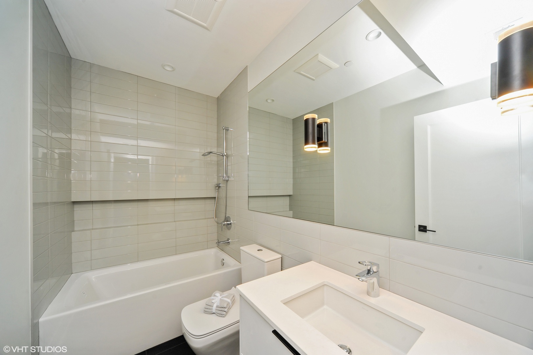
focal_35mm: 12
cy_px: 178
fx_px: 178
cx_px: 266
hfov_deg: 112.7
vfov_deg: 89.9
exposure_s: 1/80
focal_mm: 12
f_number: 8
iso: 200
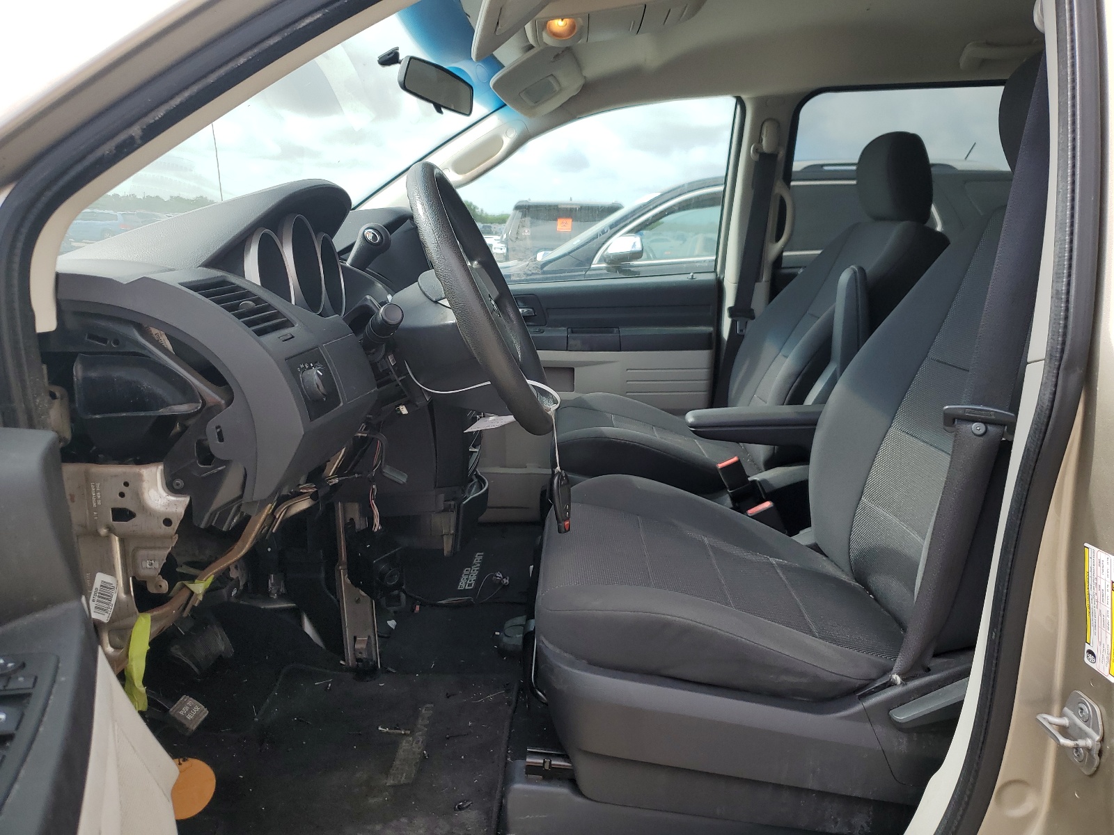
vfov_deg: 53.1
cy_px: 418
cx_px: 557
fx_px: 837
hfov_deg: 67.3
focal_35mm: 26
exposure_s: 1/909
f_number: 1.5
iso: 50
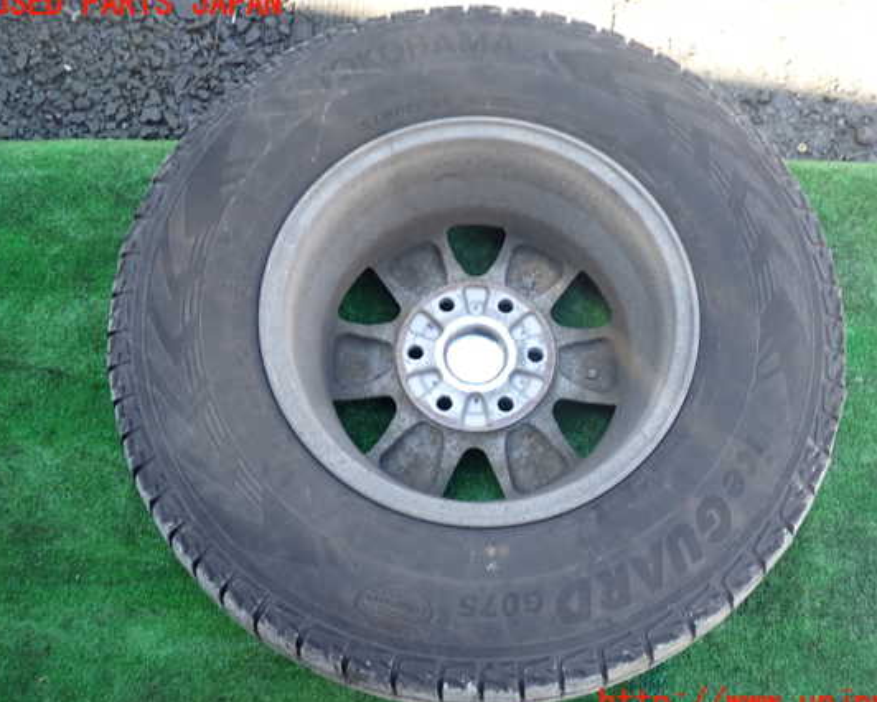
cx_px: 476
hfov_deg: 54.1
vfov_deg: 44.6
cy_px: 354
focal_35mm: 33
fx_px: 857
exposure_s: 1/100
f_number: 2.3
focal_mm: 5.4
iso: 100
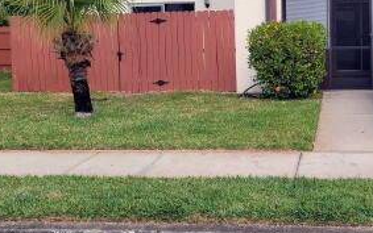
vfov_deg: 26.0
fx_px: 498
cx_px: 274
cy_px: 55
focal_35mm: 49
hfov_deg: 40.0
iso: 40
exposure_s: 1/1505
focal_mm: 5.4
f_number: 1.8
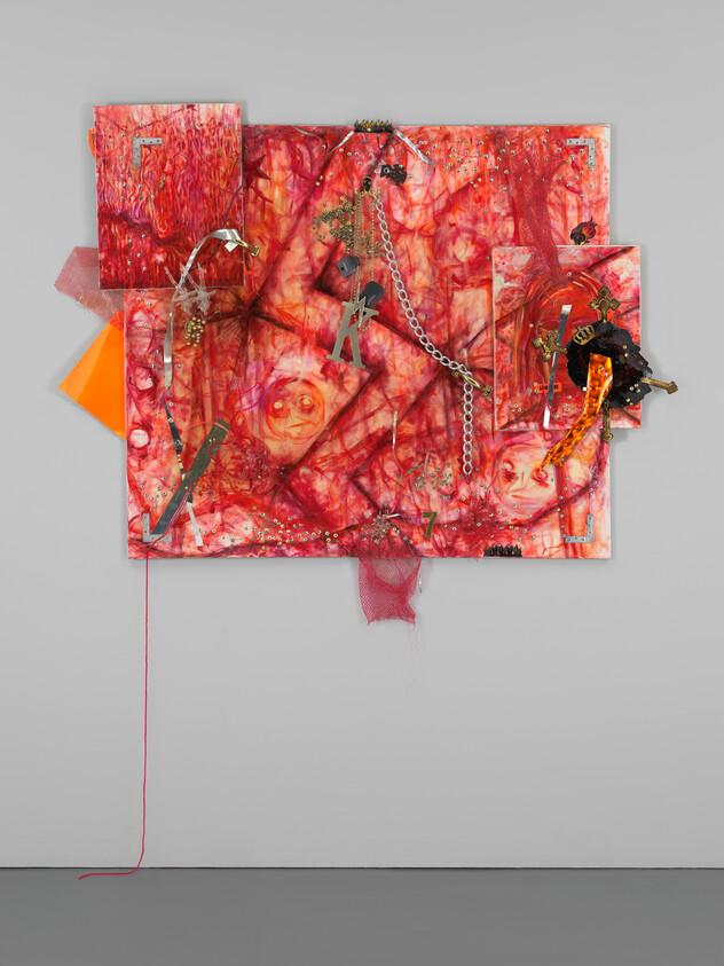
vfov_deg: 25.3
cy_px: 483
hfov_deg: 19.1
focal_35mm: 77
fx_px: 2148
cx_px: 362
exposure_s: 1/125
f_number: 8
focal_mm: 120
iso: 64
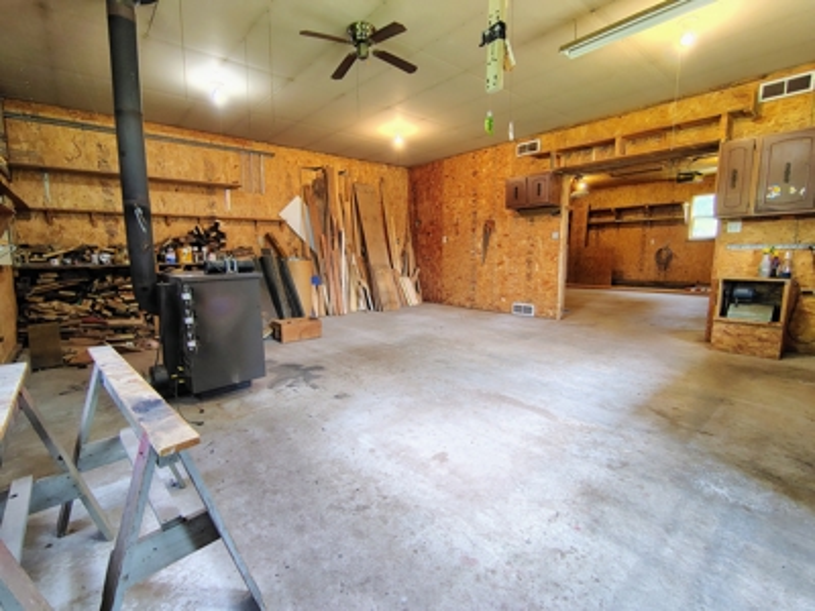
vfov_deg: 78.1
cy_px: 306
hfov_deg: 94.5
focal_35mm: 16
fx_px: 377
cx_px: 408
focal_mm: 2.13
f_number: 2.2
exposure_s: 1/30
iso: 398
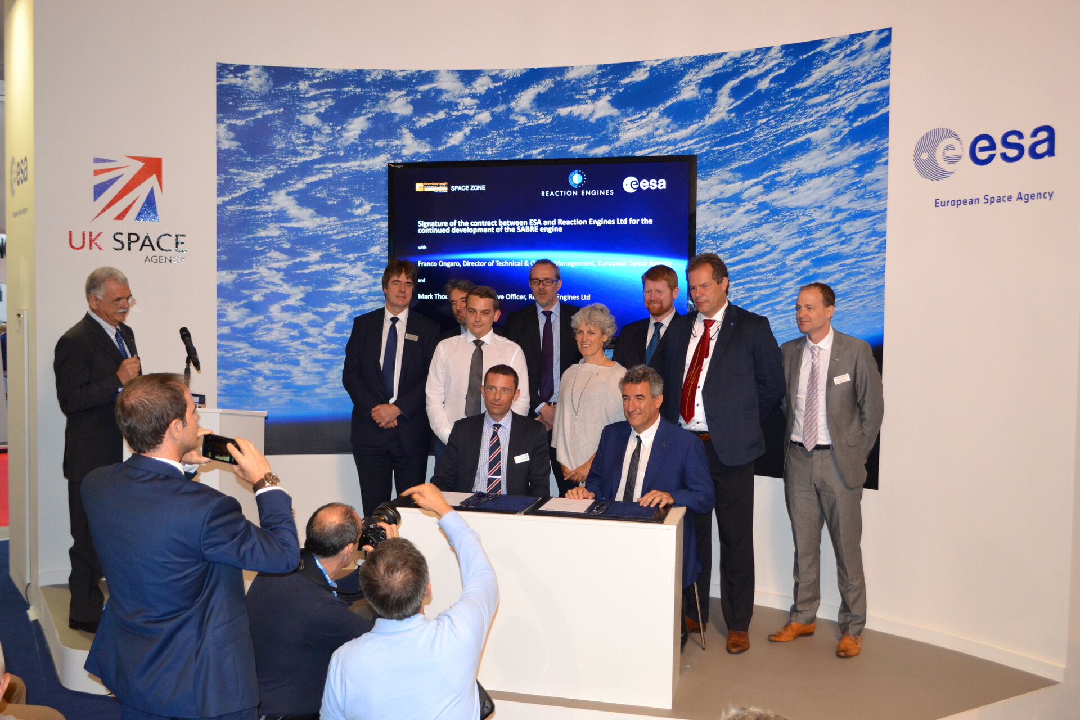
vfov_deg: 40.0
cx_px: 540
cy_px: 360
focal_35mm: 33
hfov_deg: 57.2
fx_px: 990
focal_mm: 22
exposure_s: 1/60
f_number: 4
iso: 1100
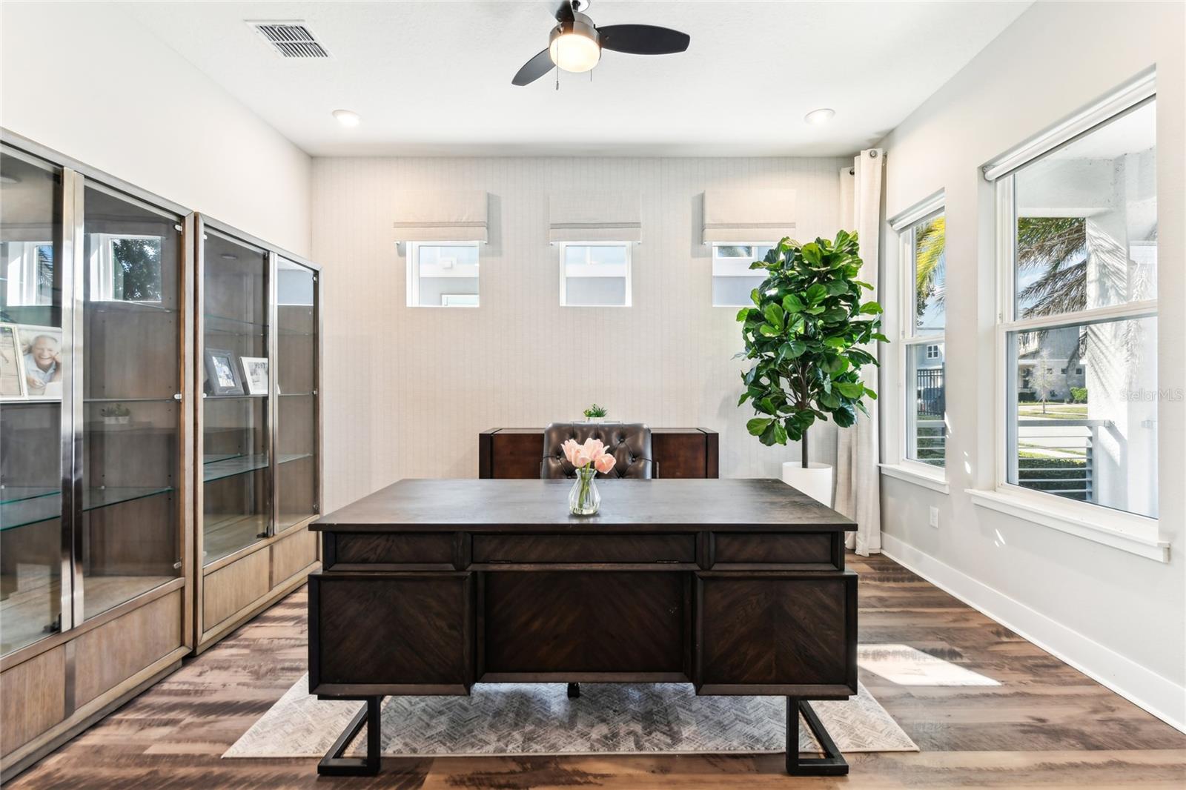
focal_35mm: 15
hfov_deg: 100.4
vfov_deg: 77.3
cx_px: 593
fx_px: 494
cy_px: 395
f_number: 8
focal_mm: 15
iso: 400
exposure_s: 1/5
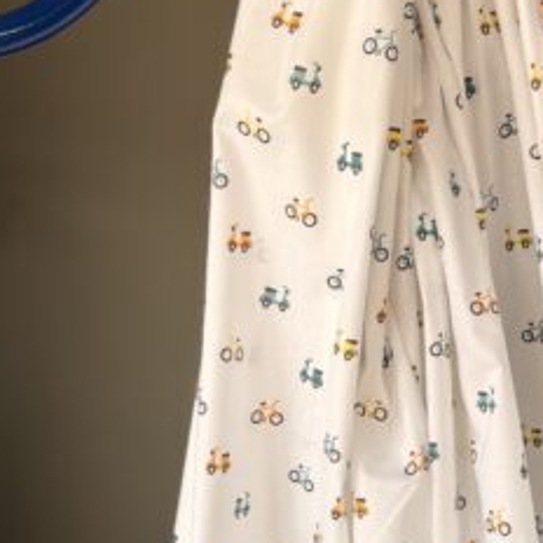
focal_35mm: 73
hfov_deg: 23.5
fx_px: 1296
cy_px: 492
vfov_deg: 23.1
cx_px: 391
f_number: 1.78
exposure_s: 1/226
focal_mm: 6.76
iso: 64
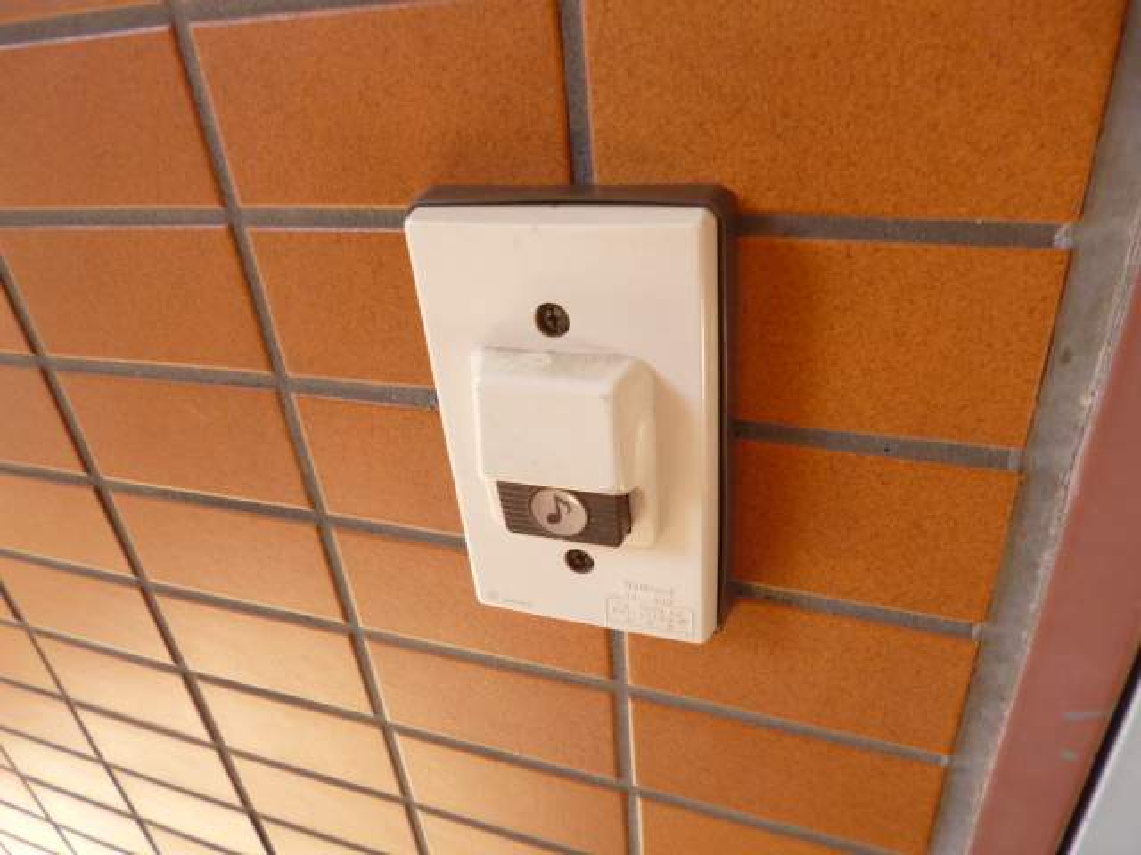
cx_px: 570
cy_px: 428
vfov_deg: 56.8
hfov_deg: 71.6
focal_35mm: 24
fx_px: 791
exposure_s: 1/60
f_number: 2.5
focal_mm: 4.3
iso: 160
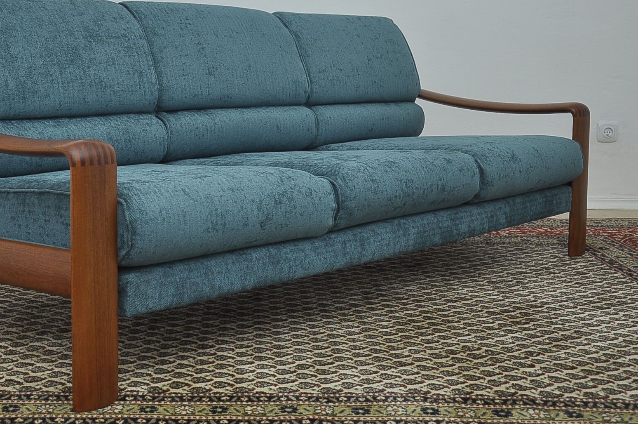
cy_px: 141
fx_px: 956
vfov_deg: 24.9
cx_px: 226
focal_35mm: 54
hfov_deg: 36.6
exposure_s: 1/200
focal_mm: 26
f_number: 4
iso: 320
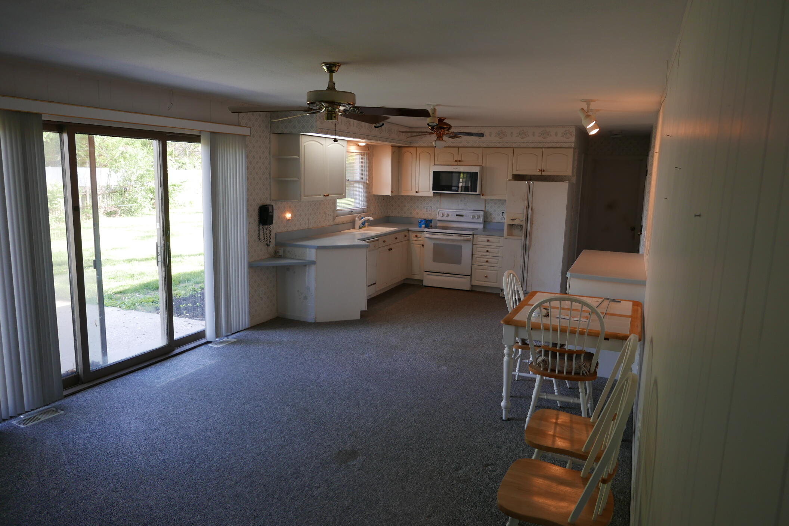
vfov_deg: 53.1
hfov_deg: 73.7
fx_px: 526
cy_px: 263
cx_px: 394
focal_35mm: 24
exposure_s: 1/125
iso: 200
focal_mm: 10.9
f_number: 2.2
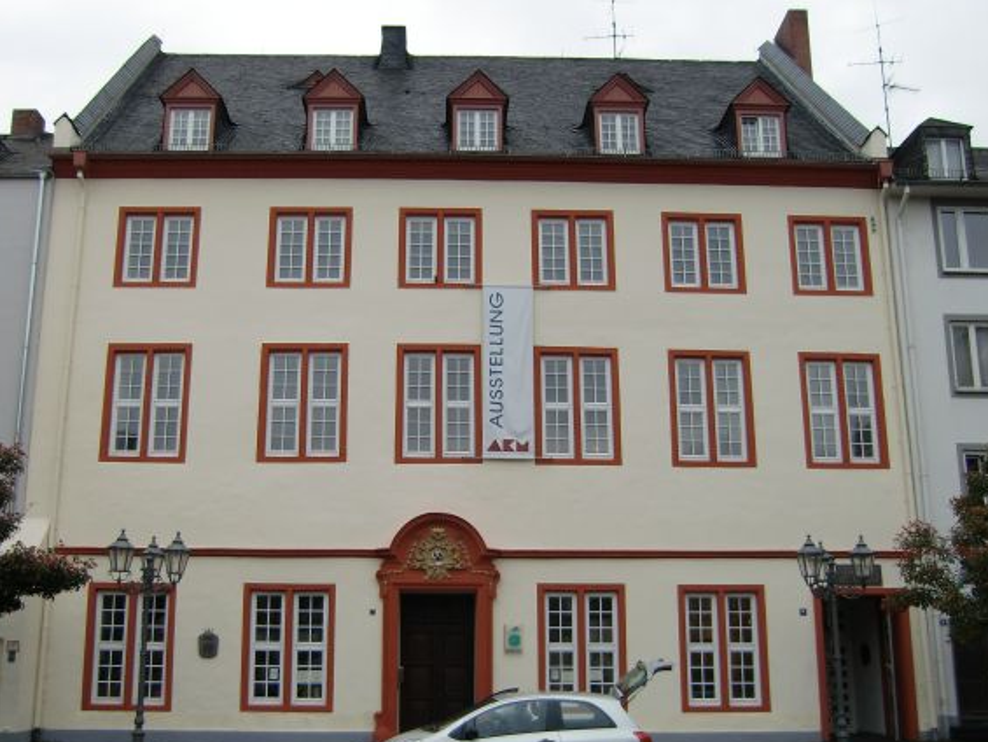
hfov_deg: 53.8
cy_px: 452
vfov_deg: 41.6
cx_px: 434
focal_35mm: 34
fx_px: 971
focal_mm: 4.3
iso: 64
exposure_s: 1/160
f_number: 3.2
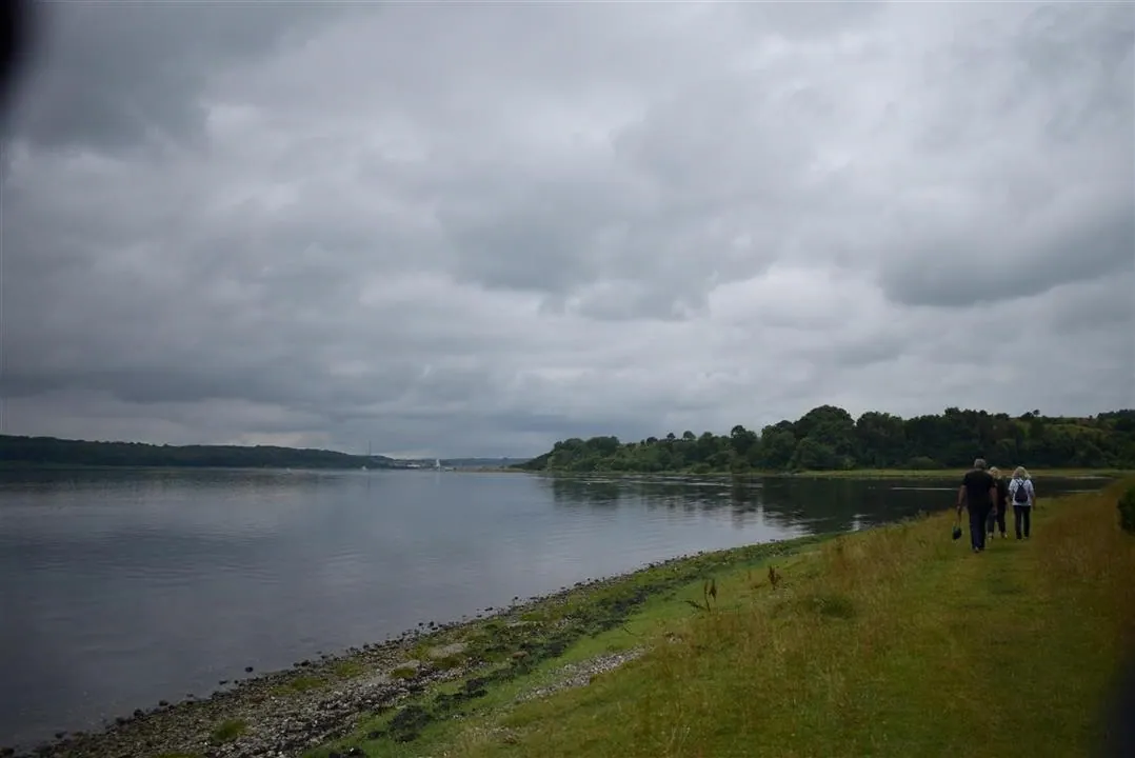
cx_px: 568
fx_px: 994
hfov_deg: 59.5
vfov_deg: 41.8
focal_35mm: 32
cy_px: 379
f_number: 3.8
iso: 200
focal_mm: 21
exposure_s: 1/2500
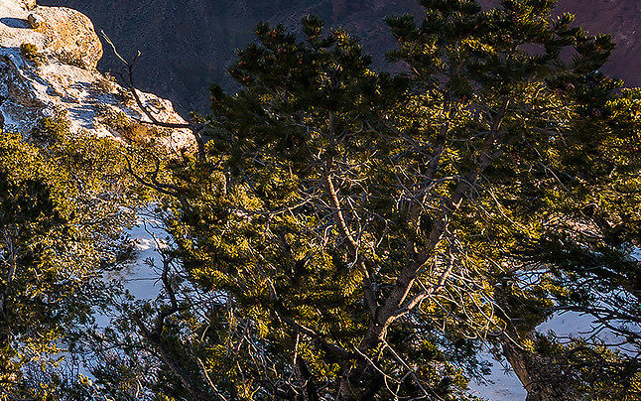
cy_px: -126
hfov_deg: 24.6
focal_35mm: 53
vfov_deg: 21.9
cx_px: -415
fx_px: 926
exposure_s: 1/250
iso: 64
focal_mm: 14
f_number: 5.6
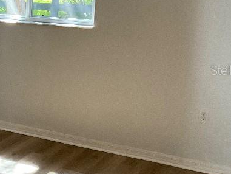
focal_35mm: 78
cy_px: 70
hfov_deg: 23.0
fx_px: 521
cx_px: -42
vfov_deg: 18.9
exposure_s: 1/60
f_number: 1.8
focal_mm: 3
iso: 250
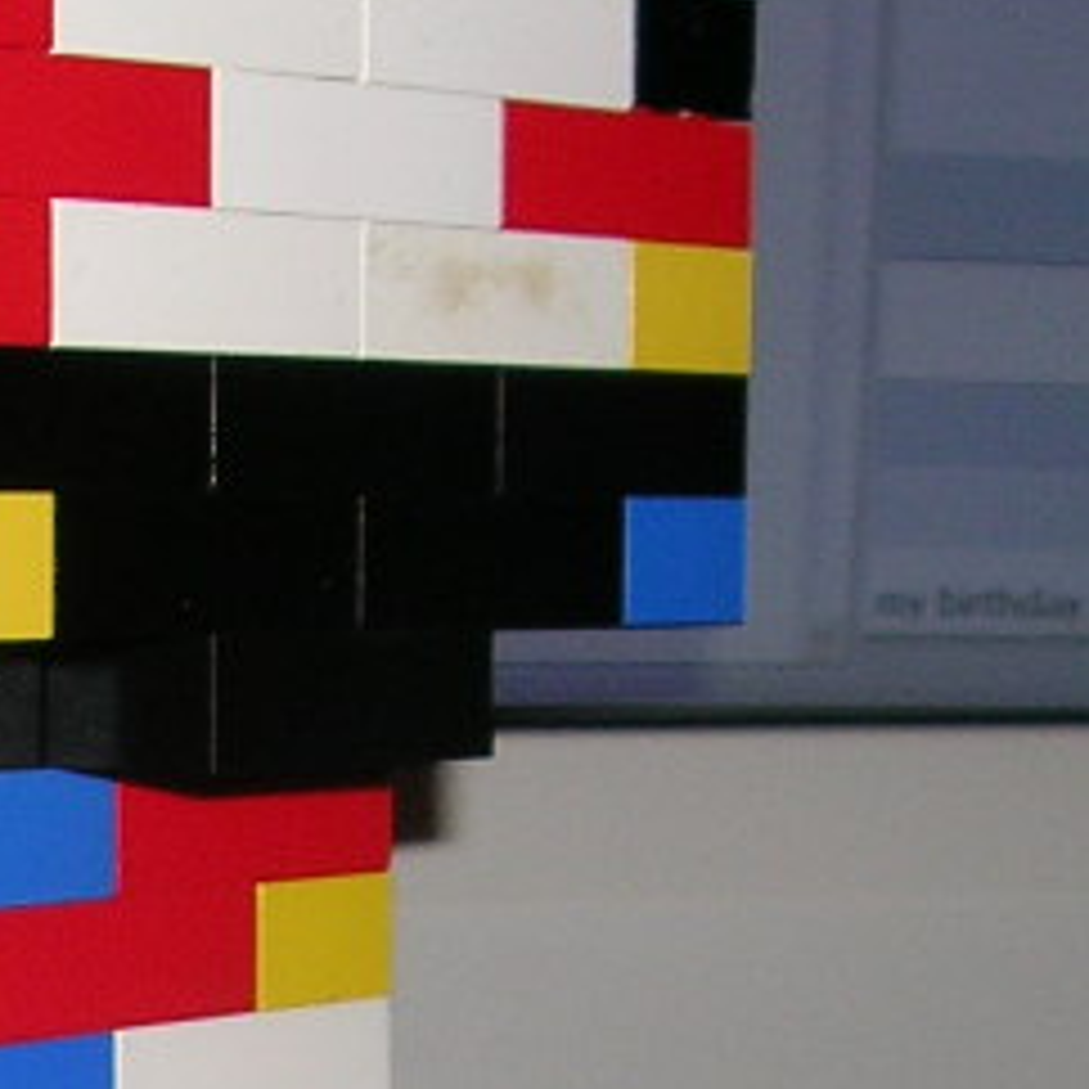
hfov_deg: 12.2
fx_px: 5054
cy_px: 1494
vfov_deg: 11.9
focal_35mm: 142
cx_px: 135
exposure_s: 1/60.1
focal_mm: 5.8
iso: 50
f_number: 2.8
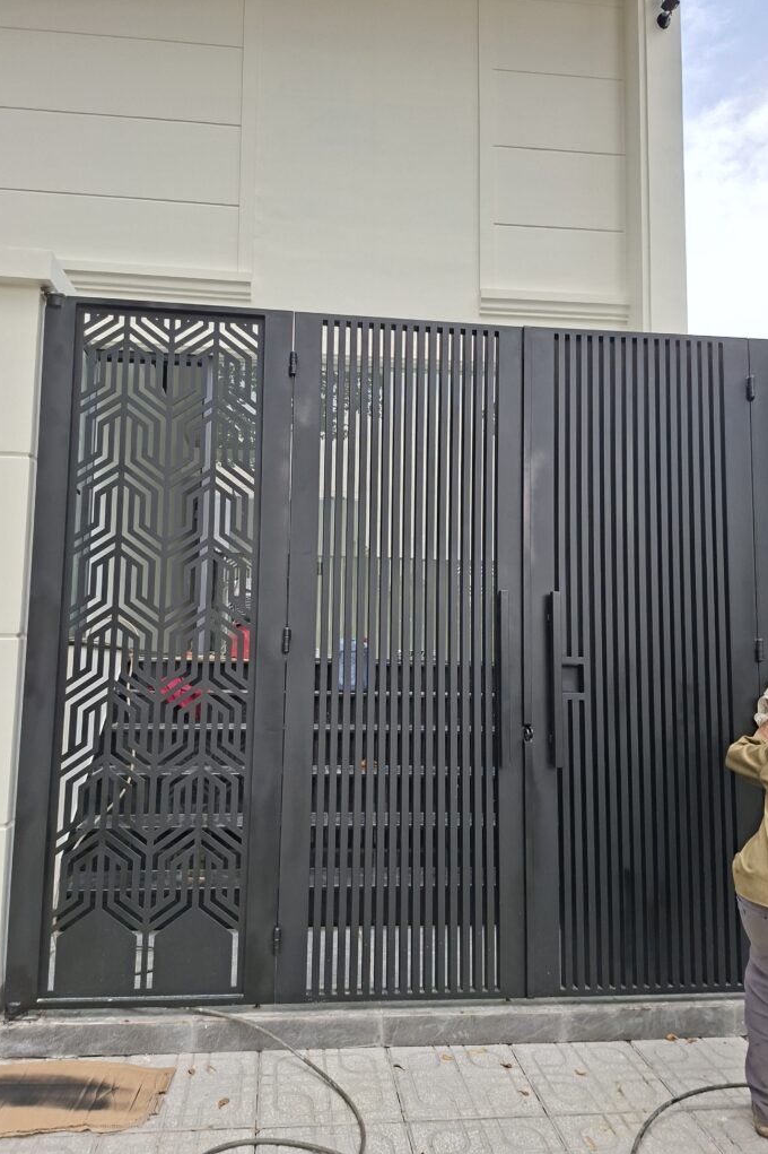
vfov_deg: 73.8
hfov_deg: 53.1
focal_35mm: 24
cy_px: 576
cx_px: 373
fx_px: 768
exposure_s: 1/515
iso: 50
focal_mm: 5.54
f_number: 1.8
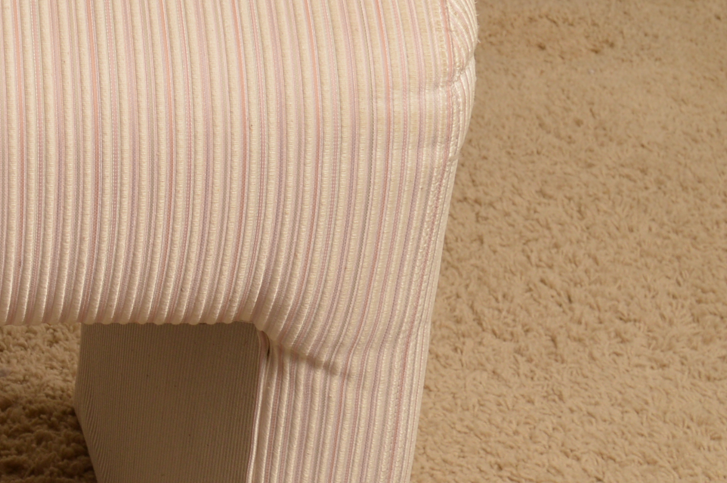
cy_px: 339
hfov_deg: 18.4
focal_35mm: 106
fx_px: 2129
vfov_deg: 12.9
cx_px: -130
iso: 100
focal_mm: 23
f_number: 8
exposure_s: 1/160
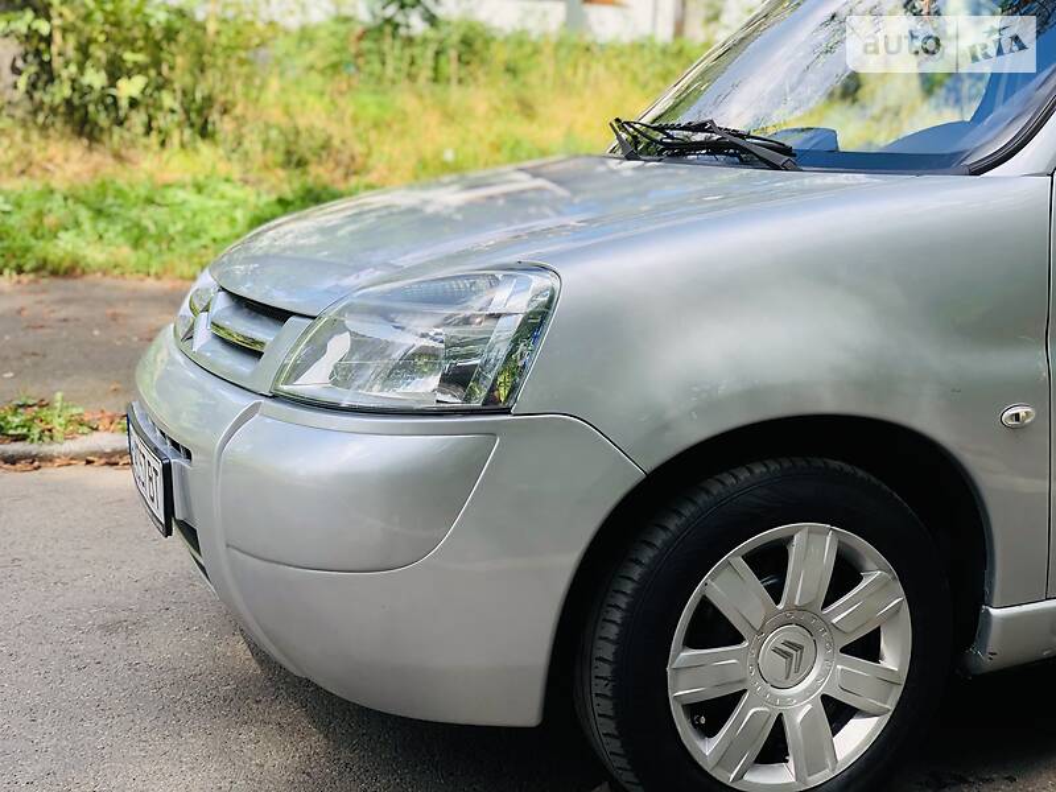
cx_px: 528
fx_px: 1586
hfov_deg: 36.8
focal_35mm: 52
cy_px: 396
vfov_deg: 28.0
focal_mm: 6
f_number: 2.4
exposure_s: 1/240
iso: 16
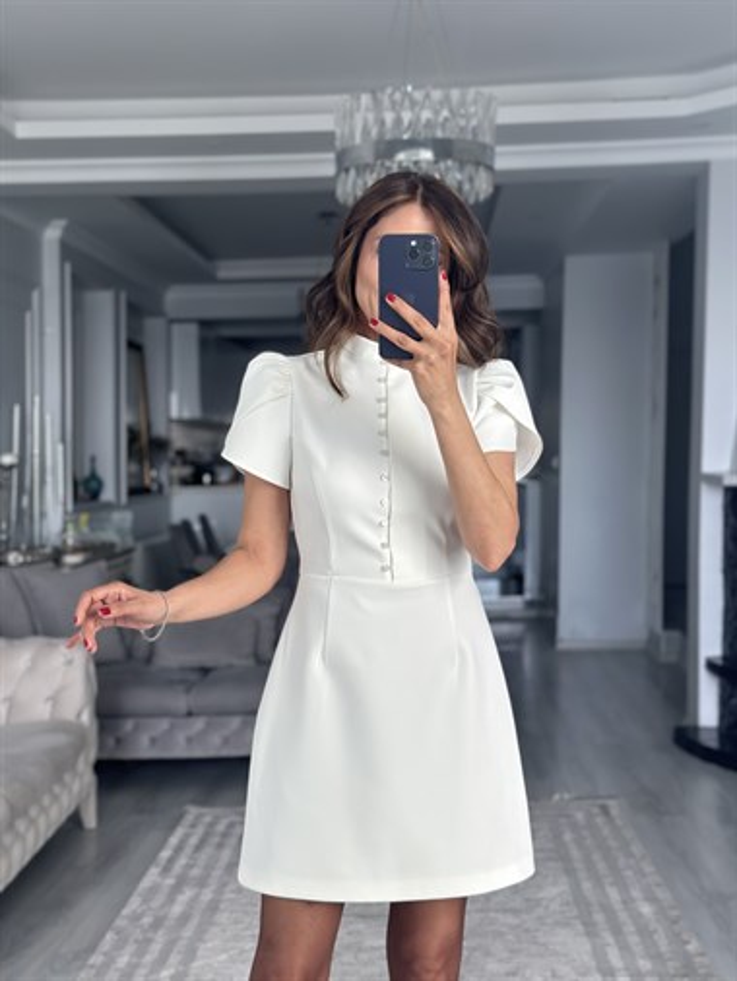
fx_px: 1361
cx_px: 368
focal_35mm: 48
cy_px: 490
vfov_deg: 39.6
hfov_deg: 30.3
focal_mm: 6.86
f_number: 1.78
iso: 125
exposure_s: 1/112
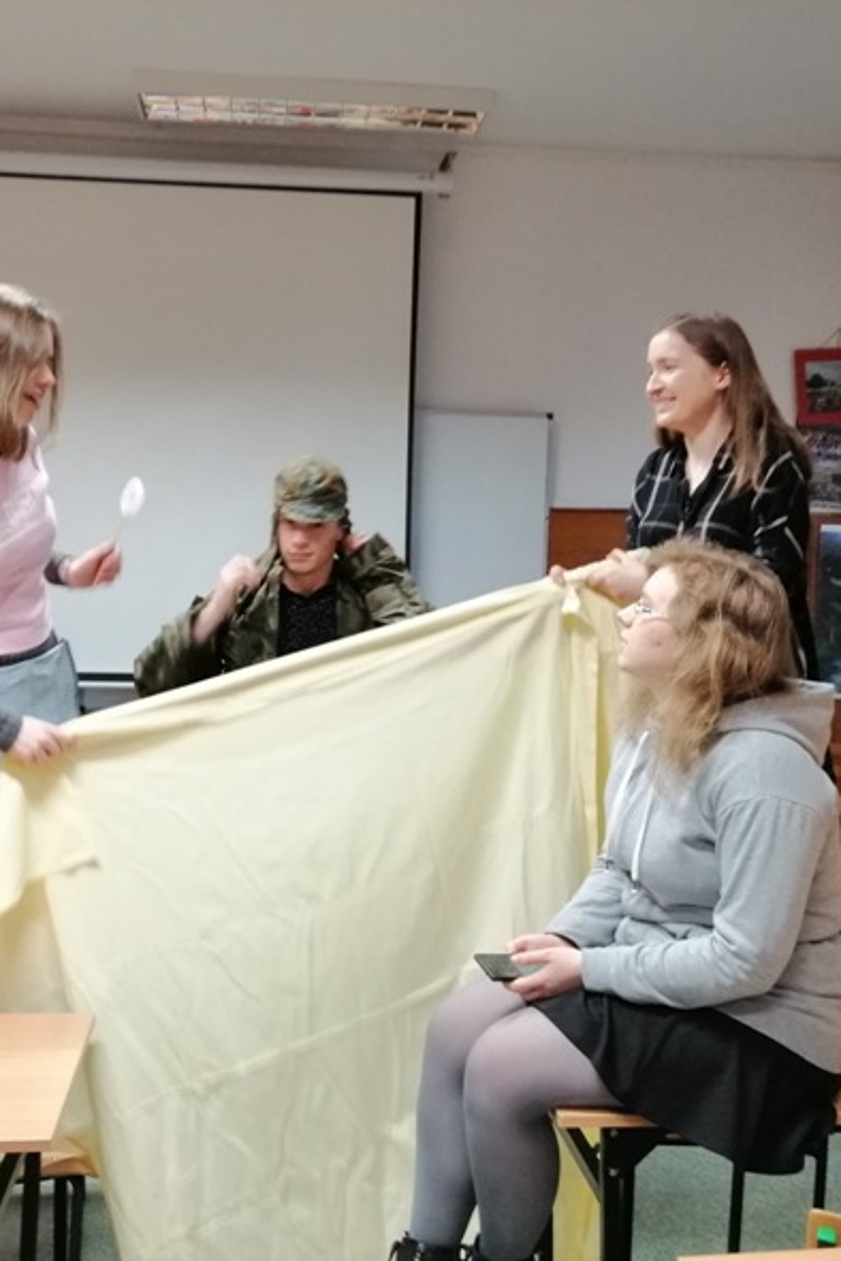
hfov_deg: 35.0
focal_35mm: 38
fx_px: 1331
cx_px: 386
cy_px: 625
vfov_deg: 50.7
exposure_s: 1/25
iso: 320
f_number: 1.8
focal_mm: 3.95
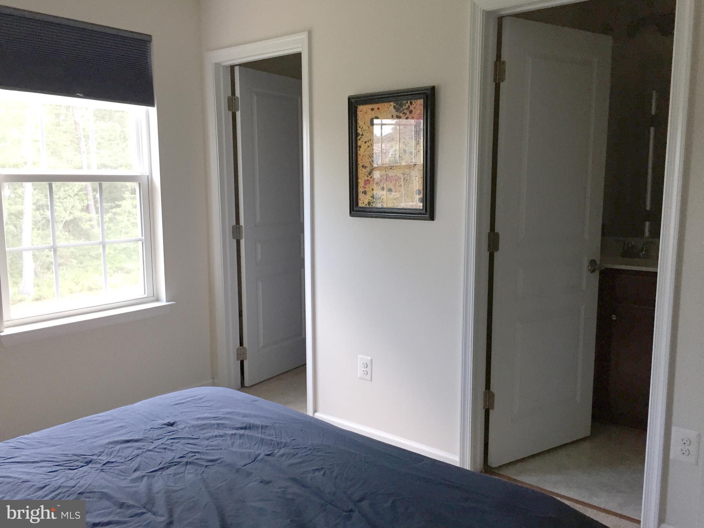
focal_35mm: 29
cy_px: 264
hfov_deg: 61.7
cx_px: 352
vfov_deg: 48.2
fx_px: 590
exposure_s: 1/30
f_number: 2.2
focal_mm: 4.15
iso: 100
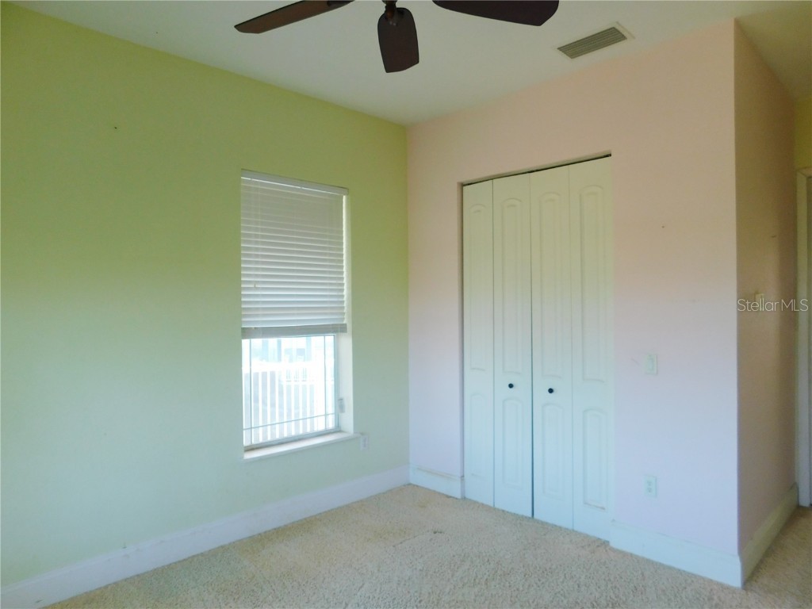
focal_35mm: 23
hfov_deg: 73.9
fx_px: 540
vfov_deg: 58.9
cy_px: 304
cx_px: 406
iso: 125
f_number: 3
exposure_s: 1/80
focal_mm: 4
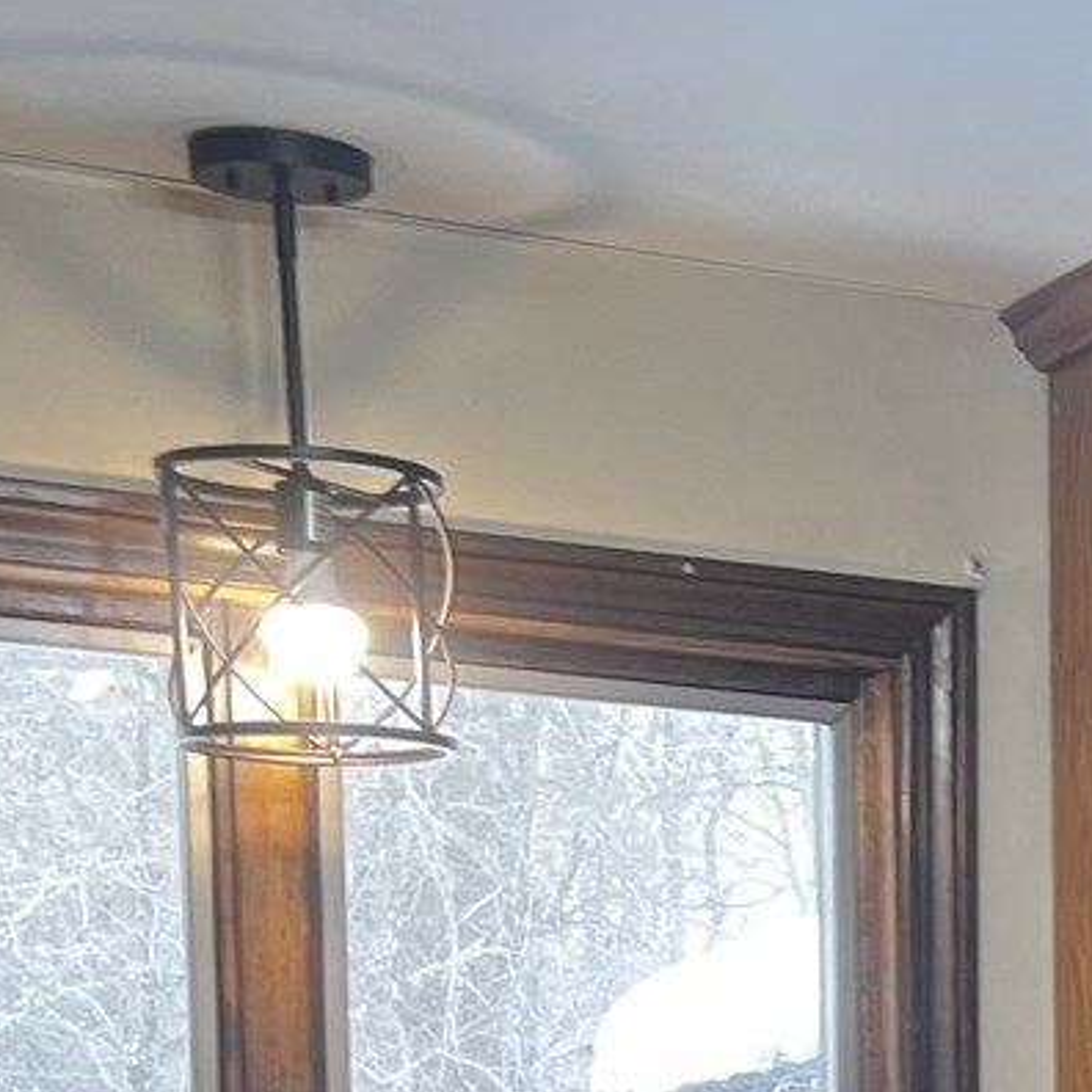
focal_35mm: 119
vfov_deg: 13.2
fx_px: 4247
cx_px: 2005
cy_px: 1977
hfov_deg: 13.1
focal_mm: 5.7
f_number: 1.5
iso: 80
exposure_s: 1/60
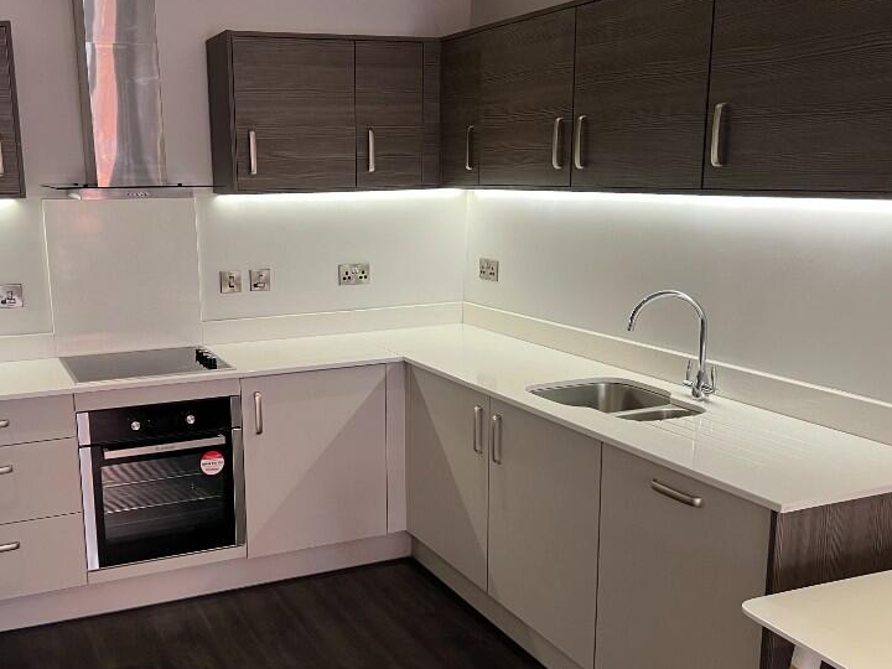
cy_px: 370
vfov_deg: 38.6
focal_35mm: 37
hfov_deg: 49.7
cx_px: 336
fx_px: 953
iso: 125
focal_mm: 5.7
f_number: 1.5
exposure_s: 1/50
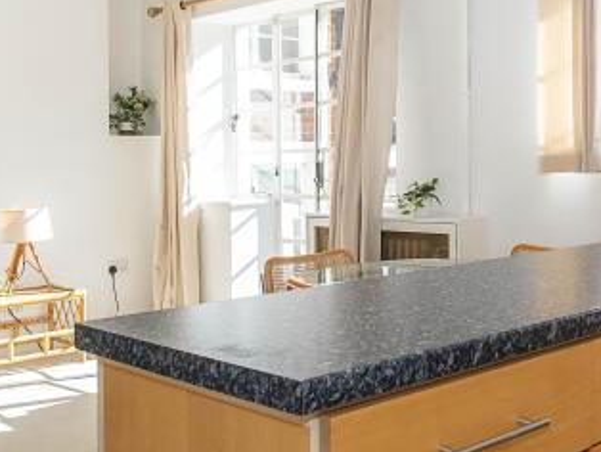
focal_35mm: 47
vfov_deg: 30.9
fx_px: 817
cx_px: 360
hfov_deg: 40.2
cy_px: 219
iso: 250
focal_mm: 10
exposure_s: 1/125
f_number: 7.1
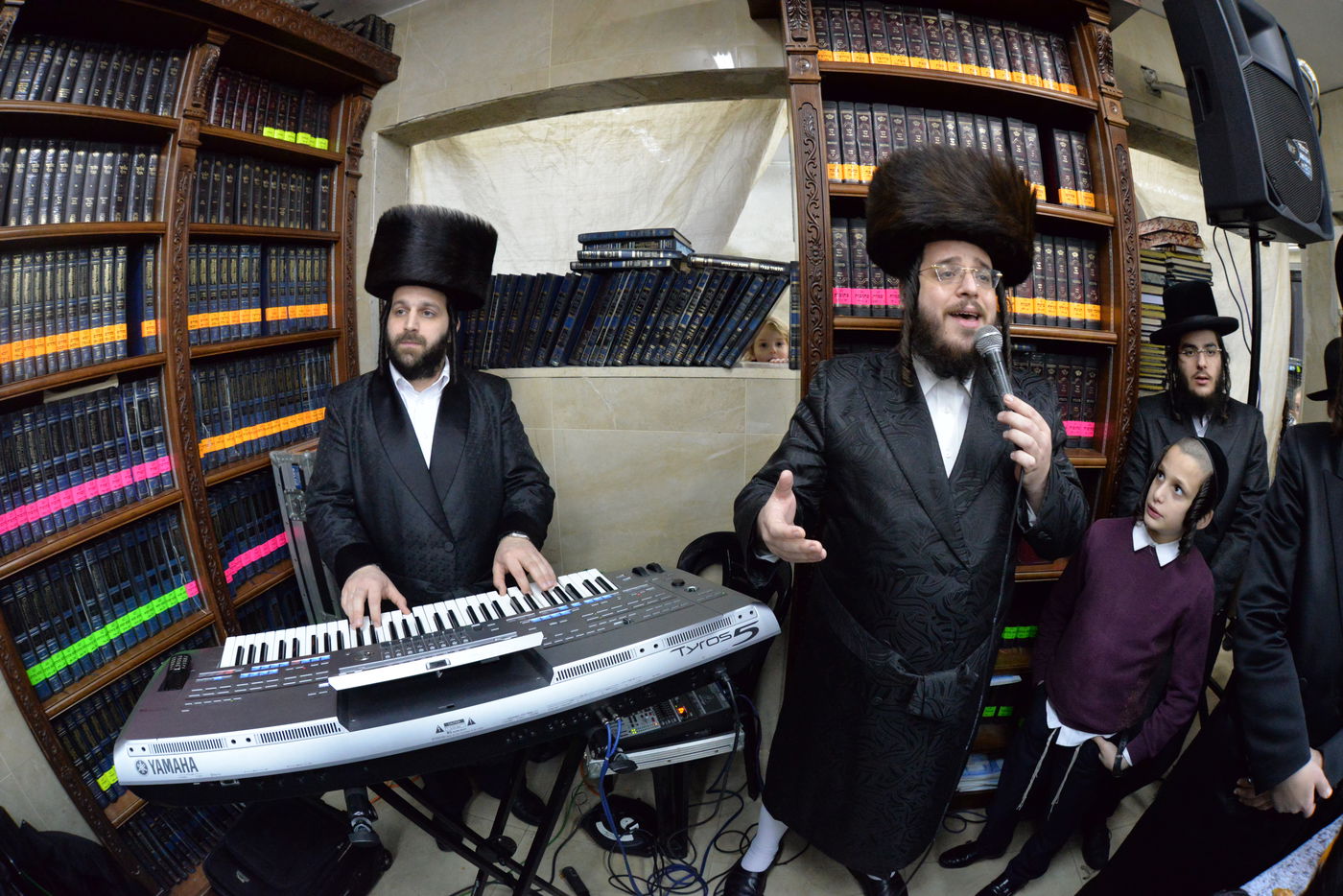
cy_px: 448
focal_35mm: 15
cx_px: 672
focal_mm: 15
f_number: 5.6
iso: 6400
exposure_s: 1/125
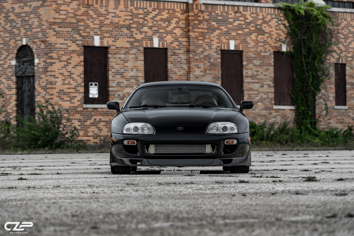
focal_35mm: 185
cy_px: 118
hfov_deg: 11.1
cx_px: 177
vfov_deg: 7.4
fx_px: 1819
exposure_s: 1/160
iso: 100
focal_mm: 185
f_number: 6.3
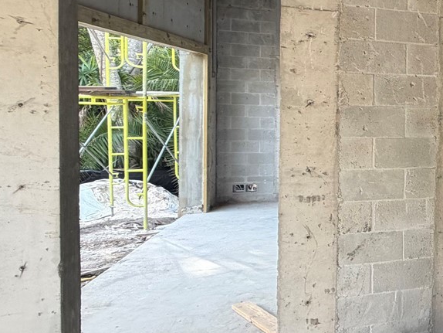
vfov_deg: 36.6
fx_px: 499
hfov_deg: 33.3
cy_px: 124
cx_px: 590
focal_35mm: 39
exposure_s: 1/121
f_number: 2.2
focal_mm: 2.22
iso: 125
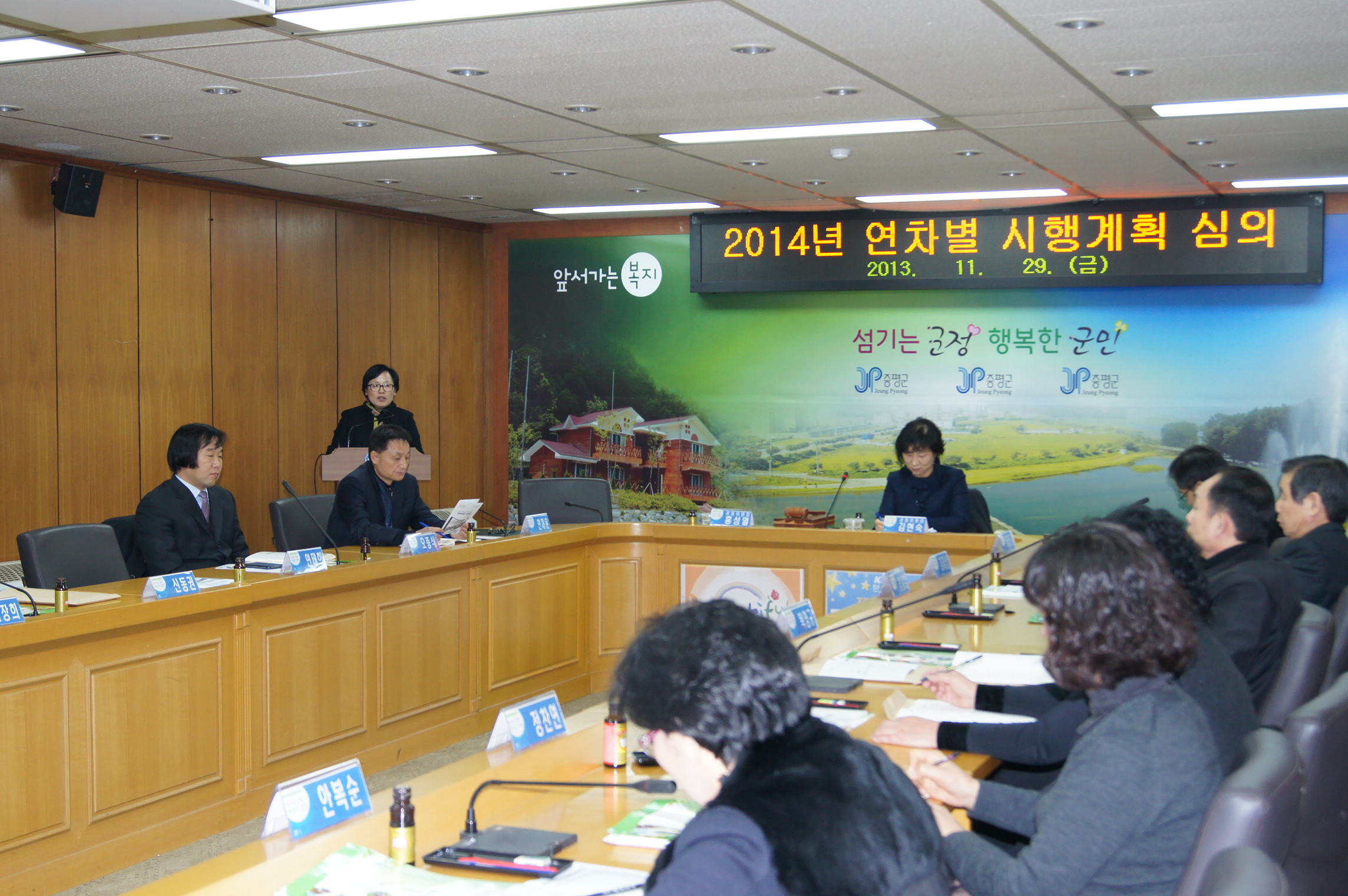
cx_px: 674
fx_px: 1683
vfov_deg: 29.8
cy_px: 448
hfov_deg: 43.6
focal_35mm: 45
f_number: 4.5
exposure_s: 1/100
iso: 640
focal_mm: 30
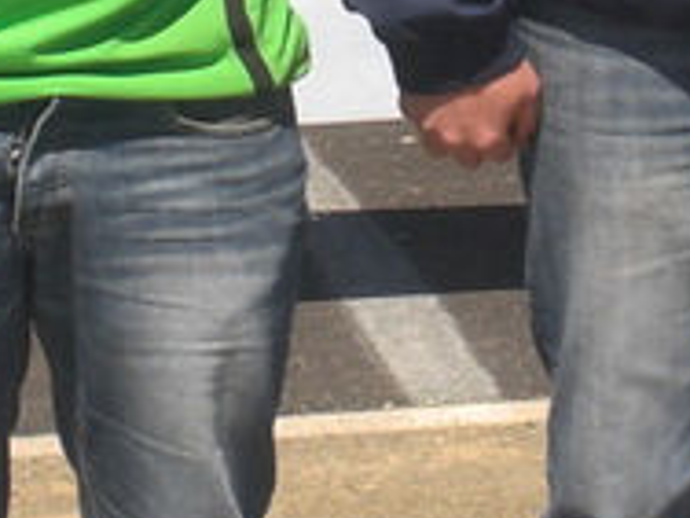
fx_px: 5203
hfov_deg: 7.6
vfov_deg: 5.6
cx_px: 389
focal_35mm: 261
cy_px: -220
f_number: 5.1
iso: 50
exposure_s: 1/320
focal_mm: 8.44
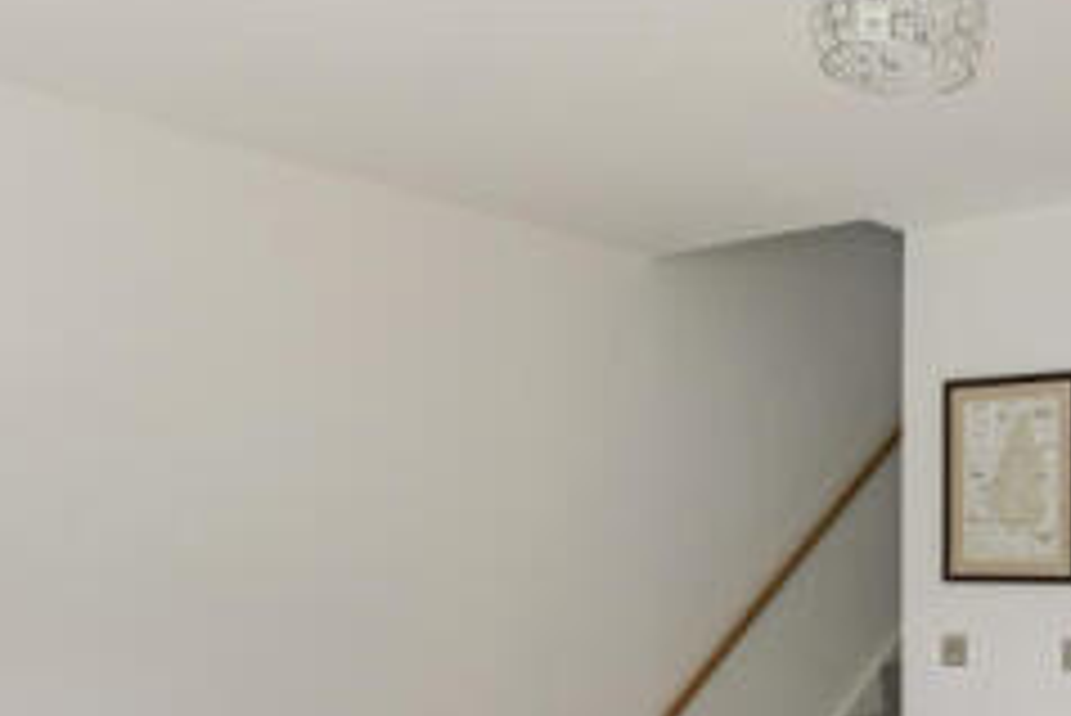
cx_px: 1141
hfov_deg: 38.0
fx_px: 1310
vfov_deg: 29.7
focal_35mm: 44
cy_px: 592
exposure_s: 1/6
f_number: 8
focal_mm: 16
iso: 640
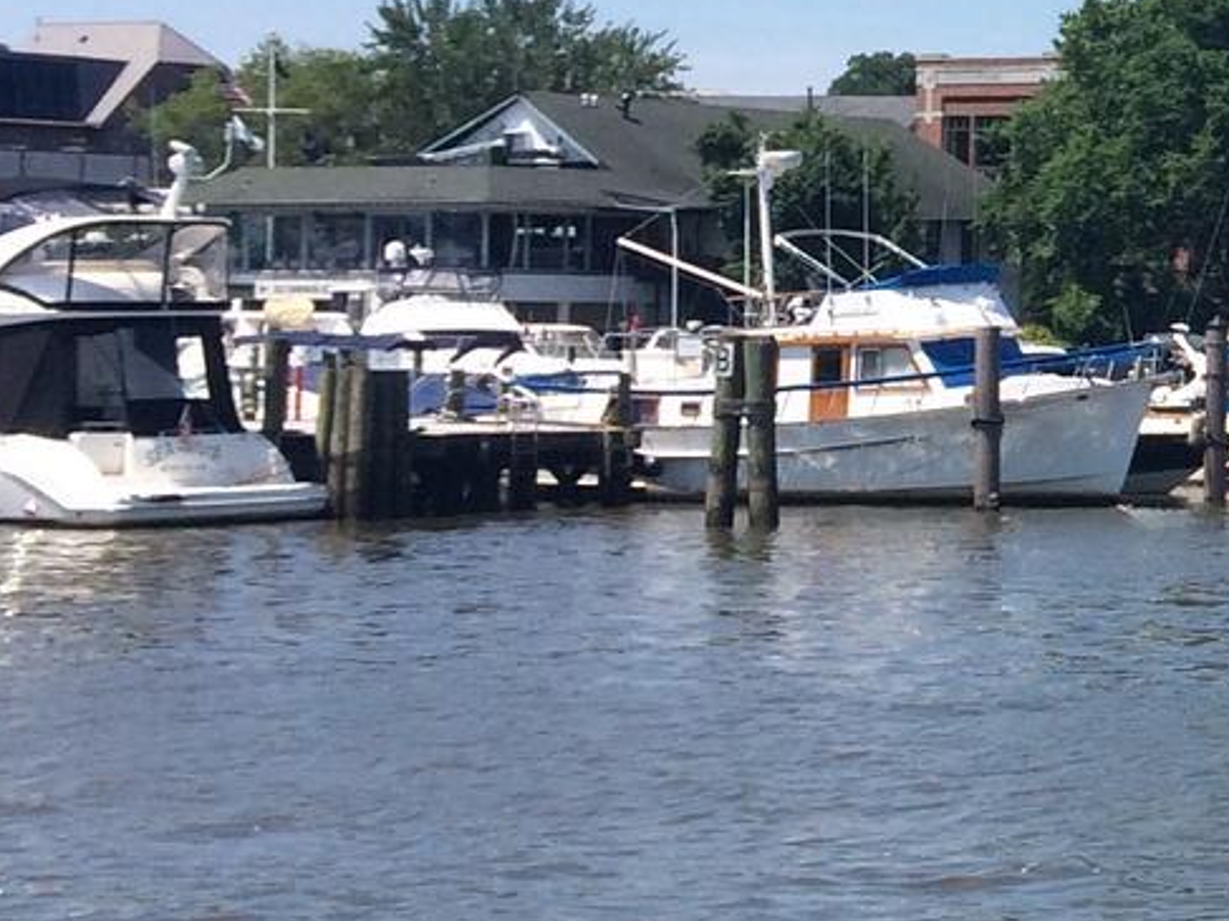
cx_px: 2314
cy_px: 129
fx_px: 4330
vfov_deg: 12.1
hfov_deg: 14.1
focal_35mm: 122
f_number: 2.2
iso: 32
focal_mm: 4.15
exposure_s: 1/2283
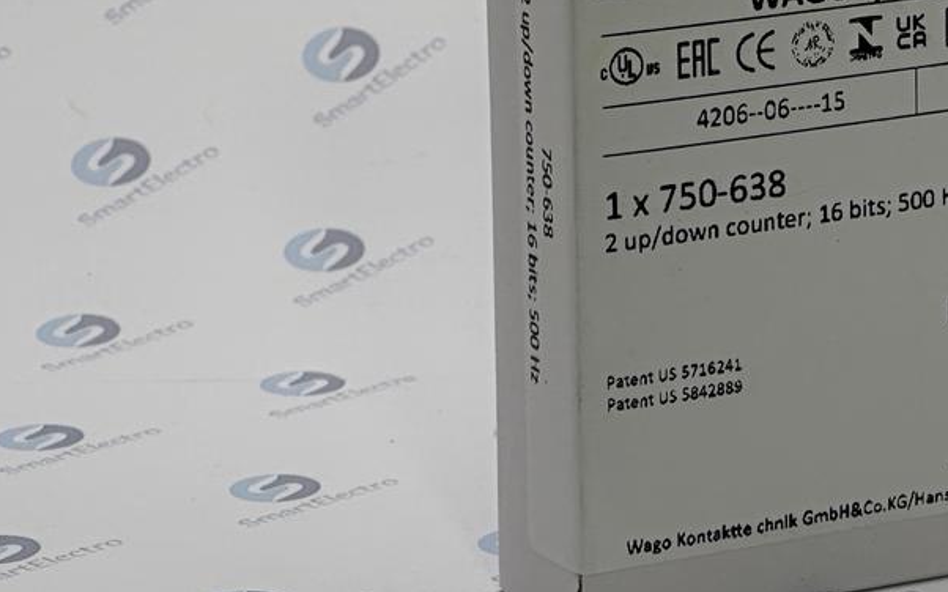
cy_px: -44
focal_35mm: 217
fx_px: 5605
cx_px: 852
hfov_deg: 9.6
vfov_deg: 6.0
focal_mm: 9
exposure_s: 1/275
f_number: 2.8
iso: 32
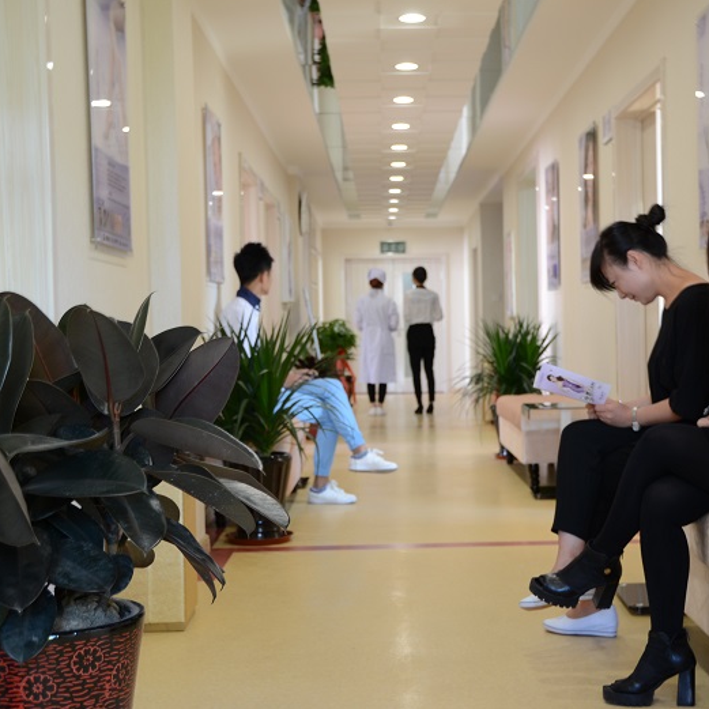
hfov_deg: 30.1
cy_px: 356
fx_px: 1313
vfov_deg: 30.2
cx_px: 431
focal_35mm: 57
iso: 100
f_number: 4
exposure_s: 1/6
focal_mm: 29
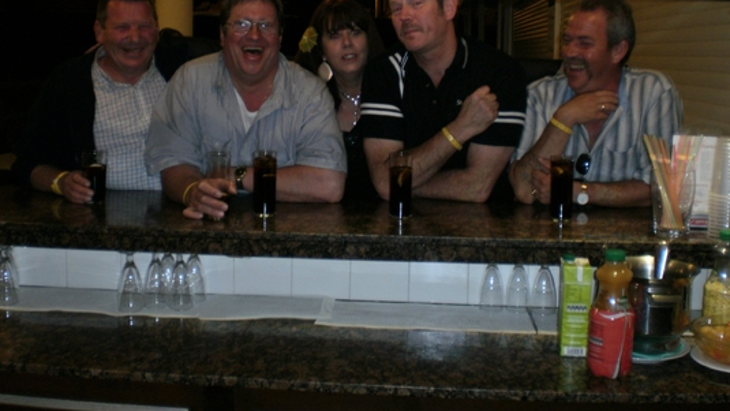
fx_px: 852
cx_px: 364
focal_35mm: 44
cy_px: 115
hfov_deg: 46.4
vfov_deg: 26.8
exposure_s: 1/30
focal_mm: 6.3
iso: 125
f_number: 3.1
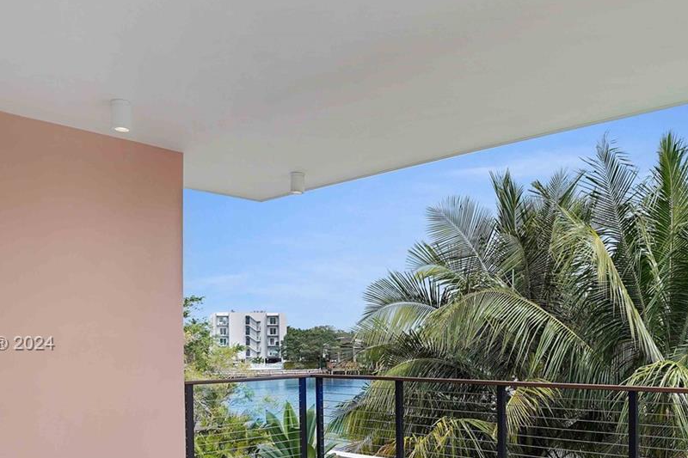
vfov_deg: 39.9
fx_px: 611
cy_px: 345
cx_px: 467
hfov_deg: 57.2
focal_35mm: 32
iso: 100
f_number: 4.5
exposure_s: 1/400
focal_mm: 16
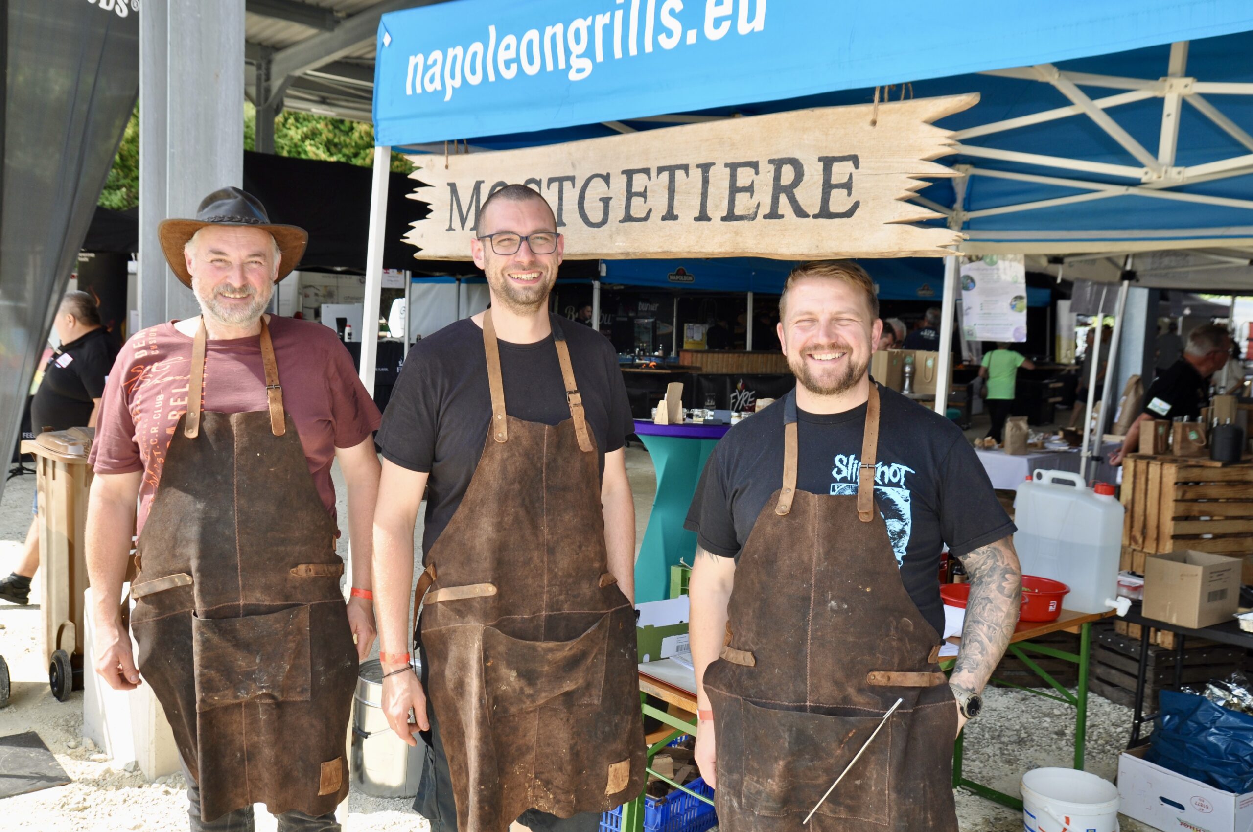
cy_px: 416
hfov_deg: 57.3
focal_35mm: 33
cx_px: 626
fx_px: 1147
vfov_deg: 39.9
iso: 200
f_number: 5.6
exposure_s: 1/200
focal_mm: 22
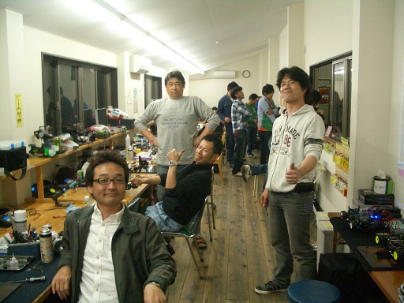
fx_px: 408
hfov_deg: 52.6
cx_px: 202
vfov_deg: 40.7
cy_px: 152
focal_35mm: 35
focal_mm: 5.8
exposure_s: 1/40
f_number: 2.6
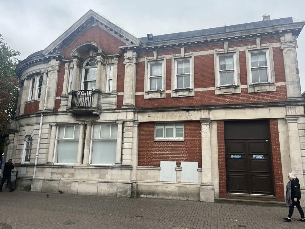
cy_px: 114
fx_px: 229
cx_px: 152
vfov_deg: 53.1
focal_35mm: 26
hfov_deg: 67.3
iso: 40
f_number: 1.6
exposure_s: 1/291
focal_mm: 5.1
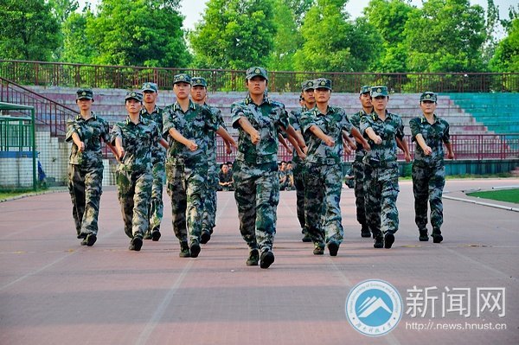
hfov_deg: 13.1
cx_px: 260
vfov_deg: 8.7
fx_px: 2269
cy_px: 172
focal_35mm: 158
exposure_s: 1/125
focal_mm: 105
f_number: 5.6
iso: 200
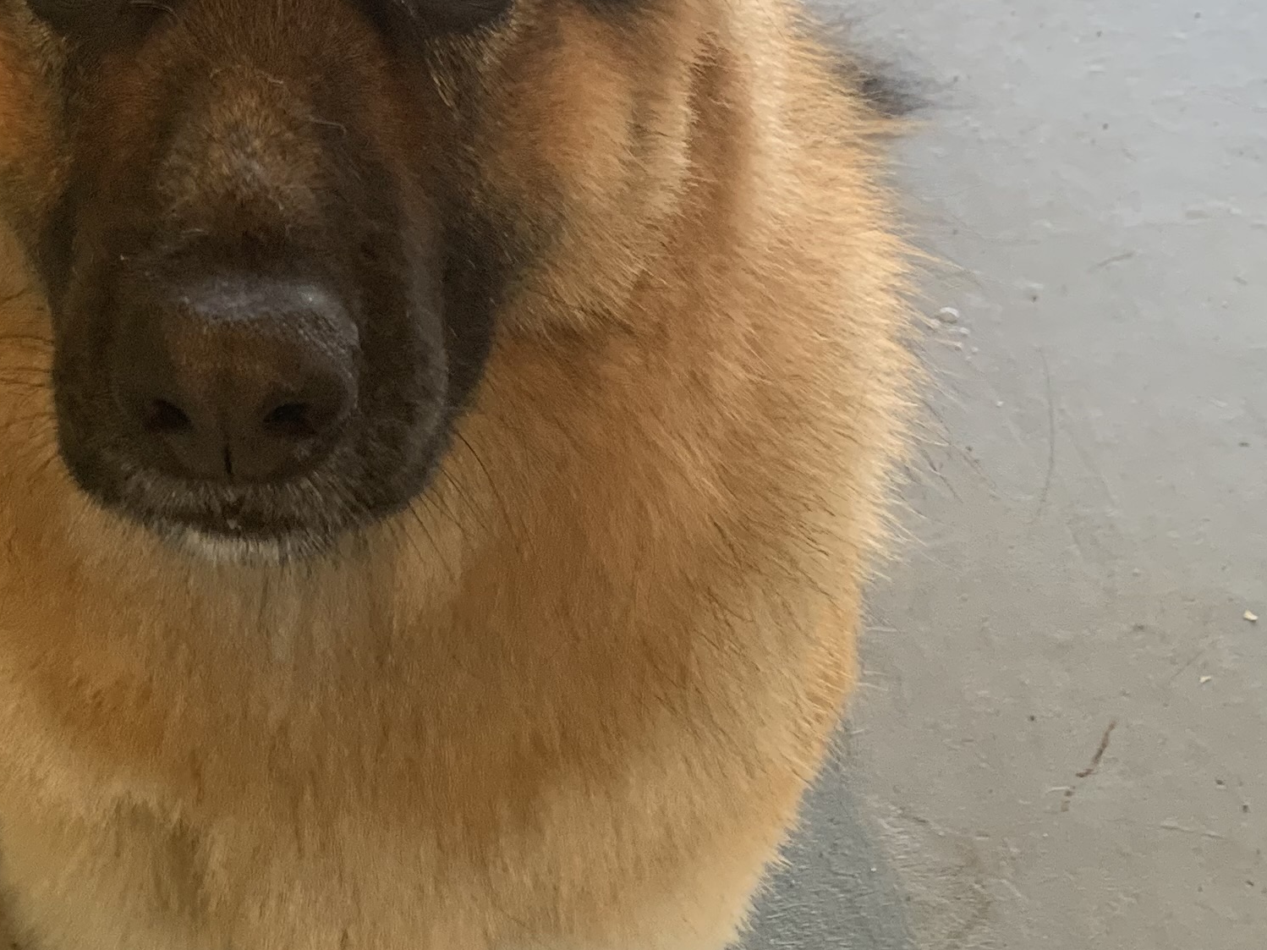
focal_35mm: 70
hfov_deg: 27.4
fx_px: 2562
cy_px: 210
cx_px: 312
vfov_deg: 20.8
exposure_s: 1/50
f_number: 1.8
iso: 64
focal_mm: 4.25
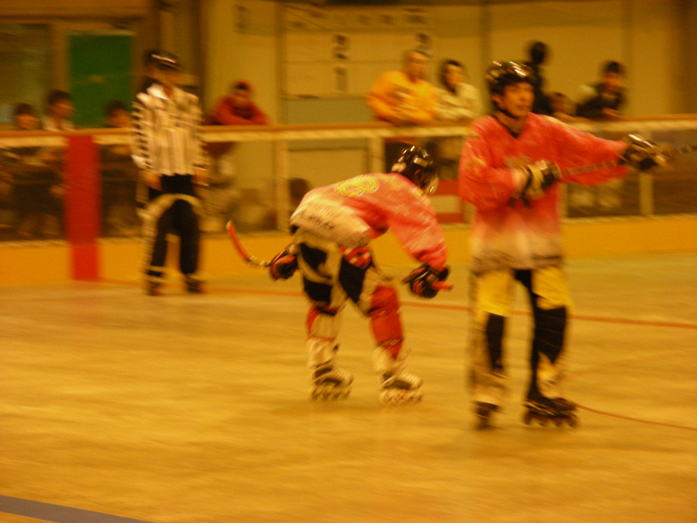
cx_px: 348
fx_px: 3946
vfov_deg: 7.6
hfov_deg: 10.1
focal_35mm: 196
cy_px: 262
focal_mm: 32.7
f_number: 3.5
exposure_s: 1/21.3
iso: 200
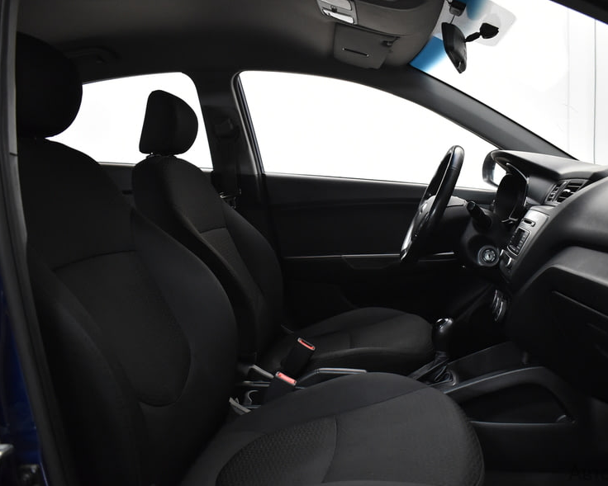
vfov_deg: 47.1
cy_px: 241
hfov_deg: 57.1
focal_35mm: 31
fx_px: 558
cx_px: 329
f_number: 3.5
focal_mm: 18
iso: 1600
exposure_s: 1/50
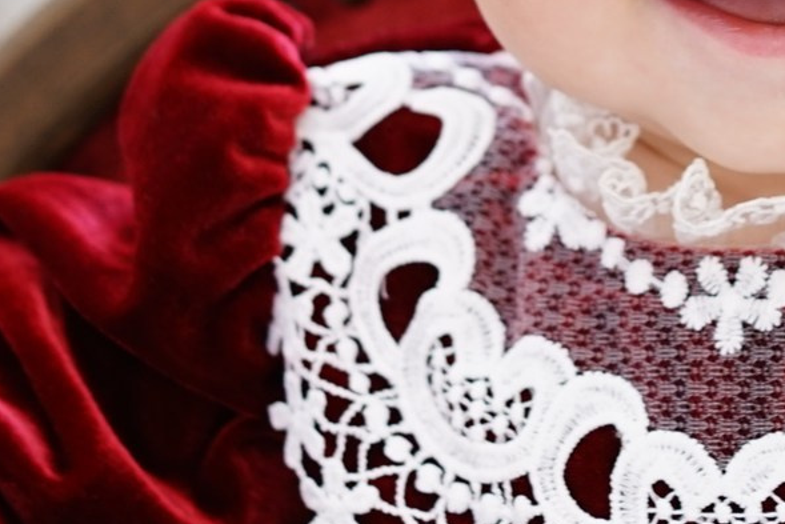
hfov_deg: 13.4
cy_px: -61
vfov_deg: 9.0
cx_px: 638
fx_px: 3315
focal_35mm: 152
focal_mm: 35
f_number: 2.8
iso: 250
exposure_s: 1/160
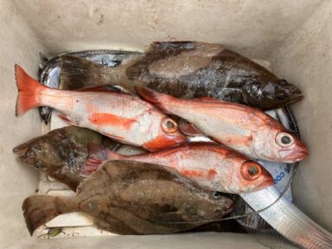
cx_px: 166
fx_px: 269
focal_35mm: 28
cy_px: 124
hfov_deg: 63.4
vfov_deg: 49.7
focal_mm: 3.99
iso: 25
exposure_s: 1/244
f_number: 1.8
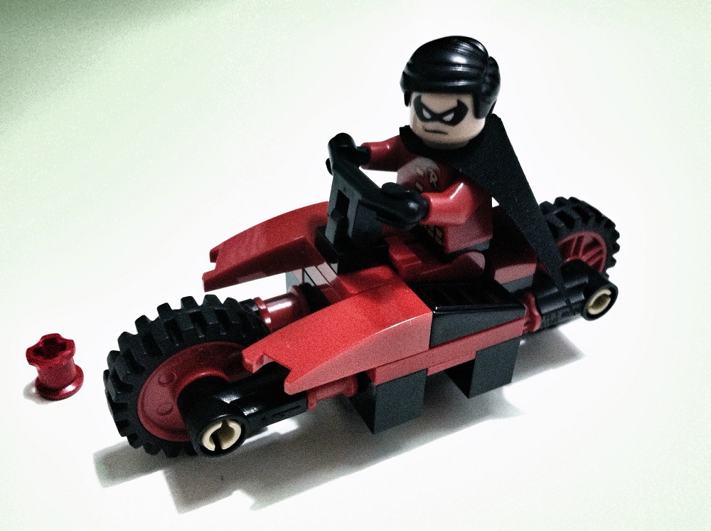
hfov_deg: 52.7
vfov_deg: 40.6
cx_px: 356
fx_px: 718
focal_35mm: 35
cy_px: 266
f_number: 2.8
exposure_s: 1/15
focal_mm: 3.85
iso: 640
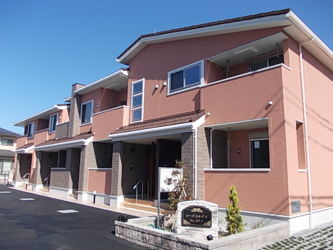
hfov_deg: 63.4
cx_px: 166
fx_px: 269
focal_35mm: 28
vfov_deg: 49.7
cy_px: 125
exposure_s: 1/400
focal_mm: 4
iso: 80
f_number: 5.4
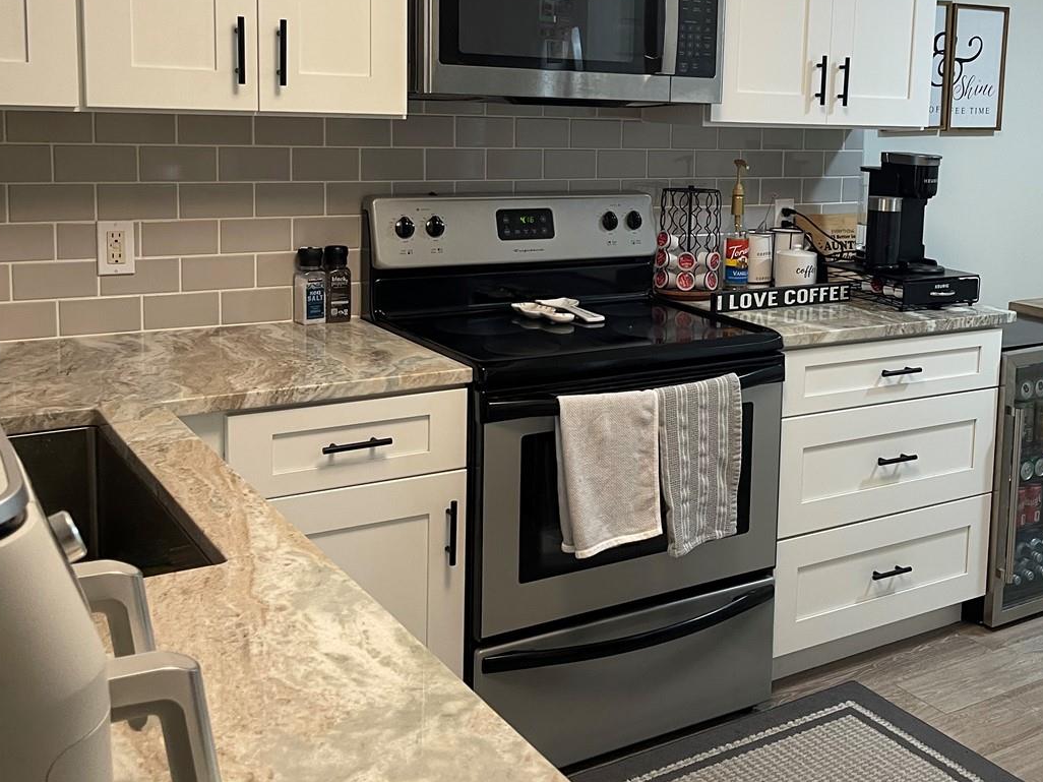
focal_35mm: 39
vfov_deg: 36.4
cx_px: 716
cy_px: 254
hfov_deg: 46.9
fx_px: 1175
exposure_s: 1/60
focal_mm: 5.1
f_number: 1.6
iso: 200
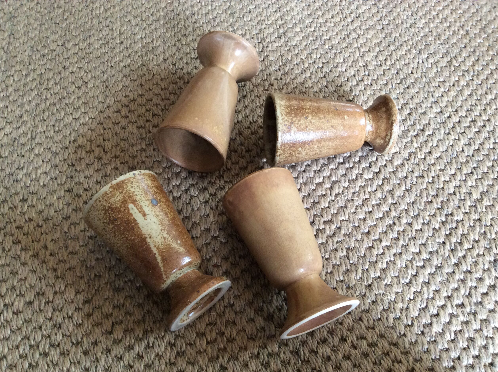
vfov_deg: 42.8
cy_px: 192
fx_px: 474
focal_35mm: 33
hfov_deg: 55.4
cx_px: 247
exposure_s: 1/25
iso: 160
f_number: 2.4
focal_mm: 3.3
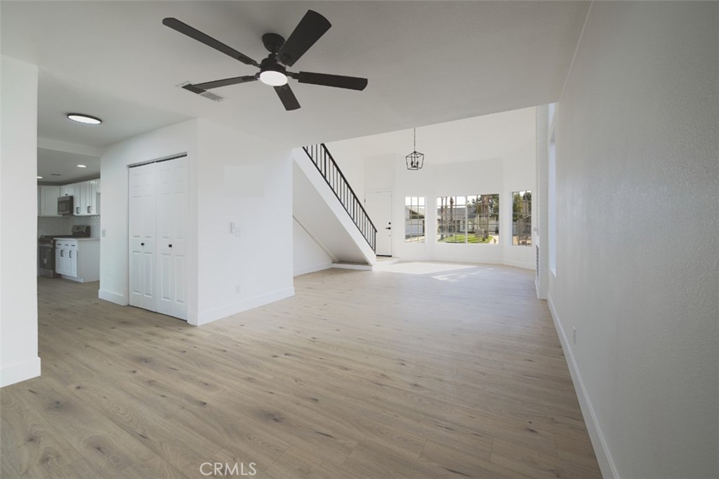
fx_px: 280
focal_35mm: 14
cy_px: 240
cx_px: 360
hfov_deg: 104.3
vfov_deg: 81.2
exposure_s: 1/25
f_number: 8
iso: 64
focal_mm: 14
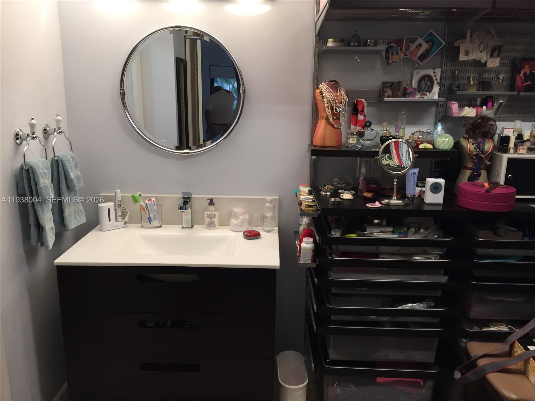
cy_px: 200
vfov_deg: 48.2
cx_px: 268
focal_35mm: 29
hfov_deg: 61.7
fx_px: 448
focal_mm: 4.15
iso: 40
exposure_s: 1/30
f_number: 2.2
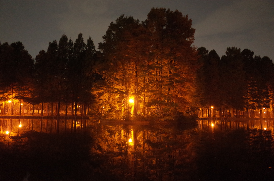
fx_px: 213
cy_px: 90
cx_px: 137
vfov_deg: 46.2
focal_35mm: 28
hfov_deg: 65.6
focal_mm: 18.3
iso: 3200
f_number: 2.8
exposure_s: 1/5
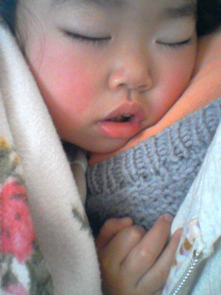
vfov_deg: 56.8
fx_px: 272
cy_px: 142
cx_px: 110
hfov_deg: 44.2
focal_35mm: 32
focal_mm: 1.5
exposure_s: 1/16.7
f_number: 2.8
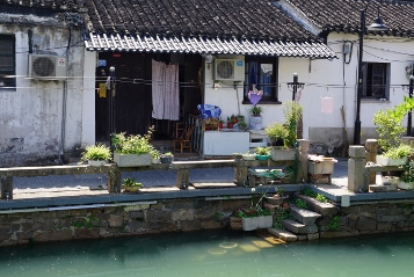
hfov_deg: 41.8
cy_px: 127
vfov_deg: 28.7
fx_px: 541
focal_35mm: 47
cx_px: 221
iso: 100
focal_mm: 28
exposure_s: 1/125
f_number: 8
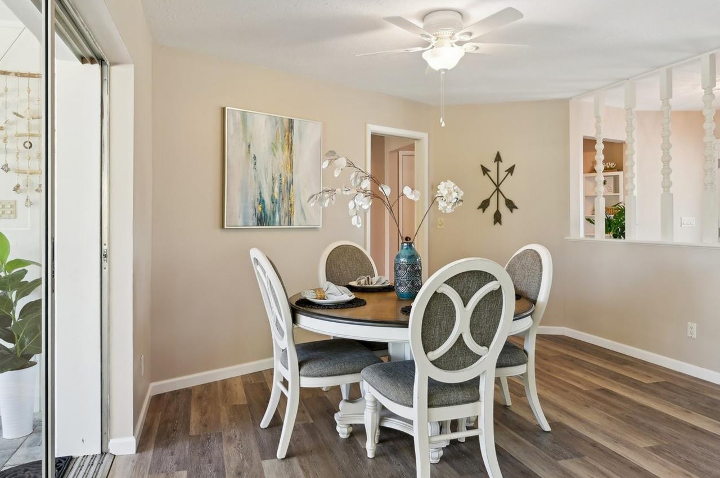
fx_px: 499
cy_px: 221
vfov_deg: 51.1
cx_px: 338
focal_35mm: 25
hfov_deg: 71.5
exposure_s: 1/25
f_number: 8
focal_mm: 20
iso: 400
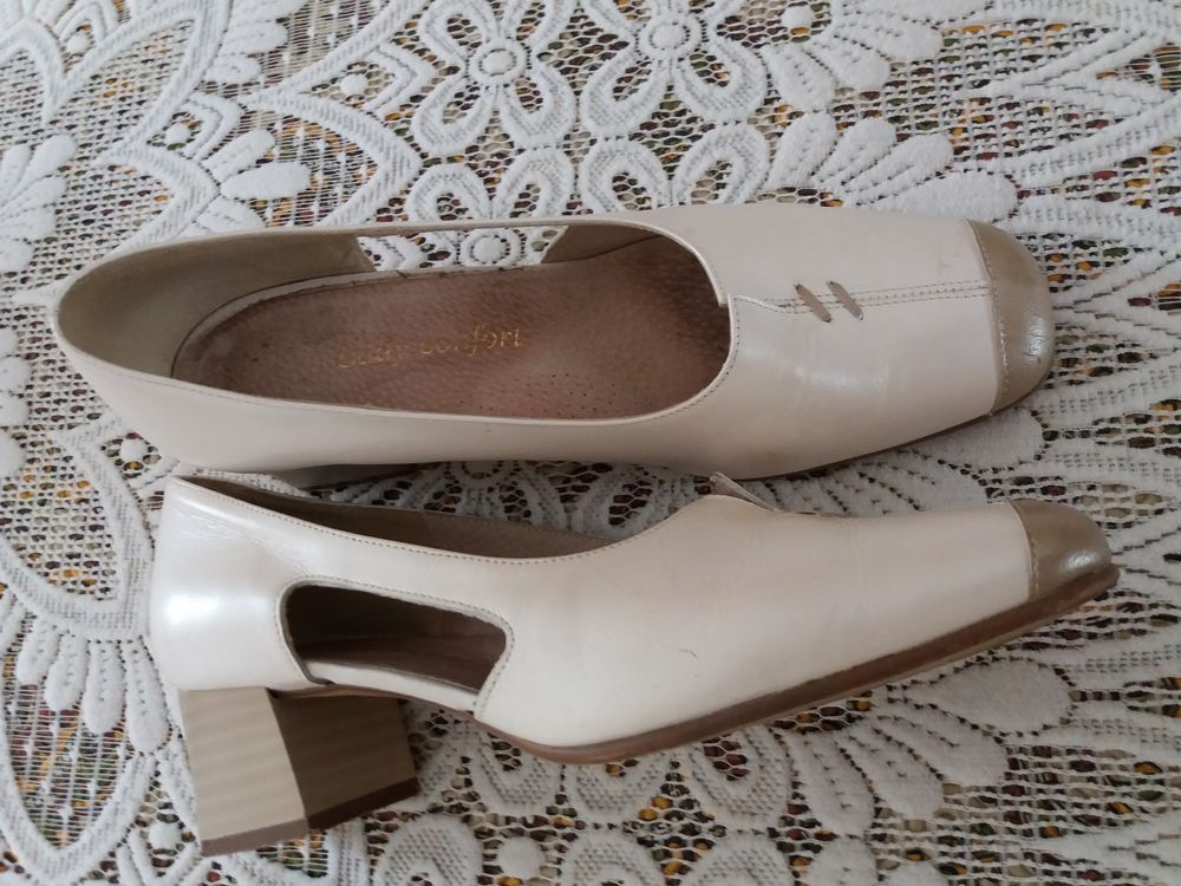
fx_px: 955
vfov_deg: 49.7
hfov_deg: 63.4
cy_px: 443
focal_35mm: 28
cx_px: 590
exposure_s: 1/17
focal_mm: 3.7
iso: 200
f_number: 1.9
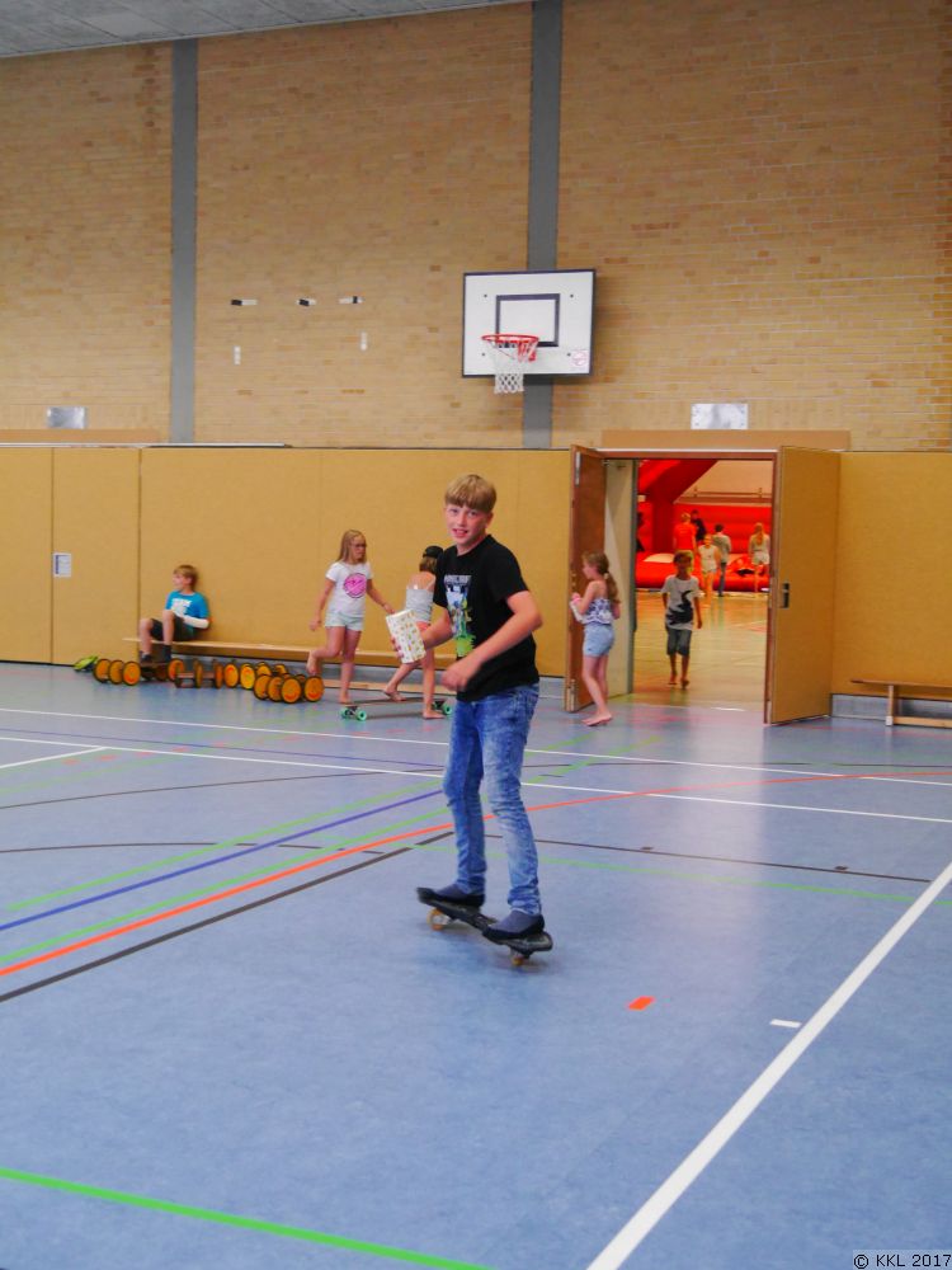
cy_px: 635
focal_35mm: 48
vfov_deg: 39.7
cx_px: 476
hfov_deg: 30.3
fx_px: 1760
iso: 1600
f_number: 4.1
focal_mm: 24
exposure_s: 1/60
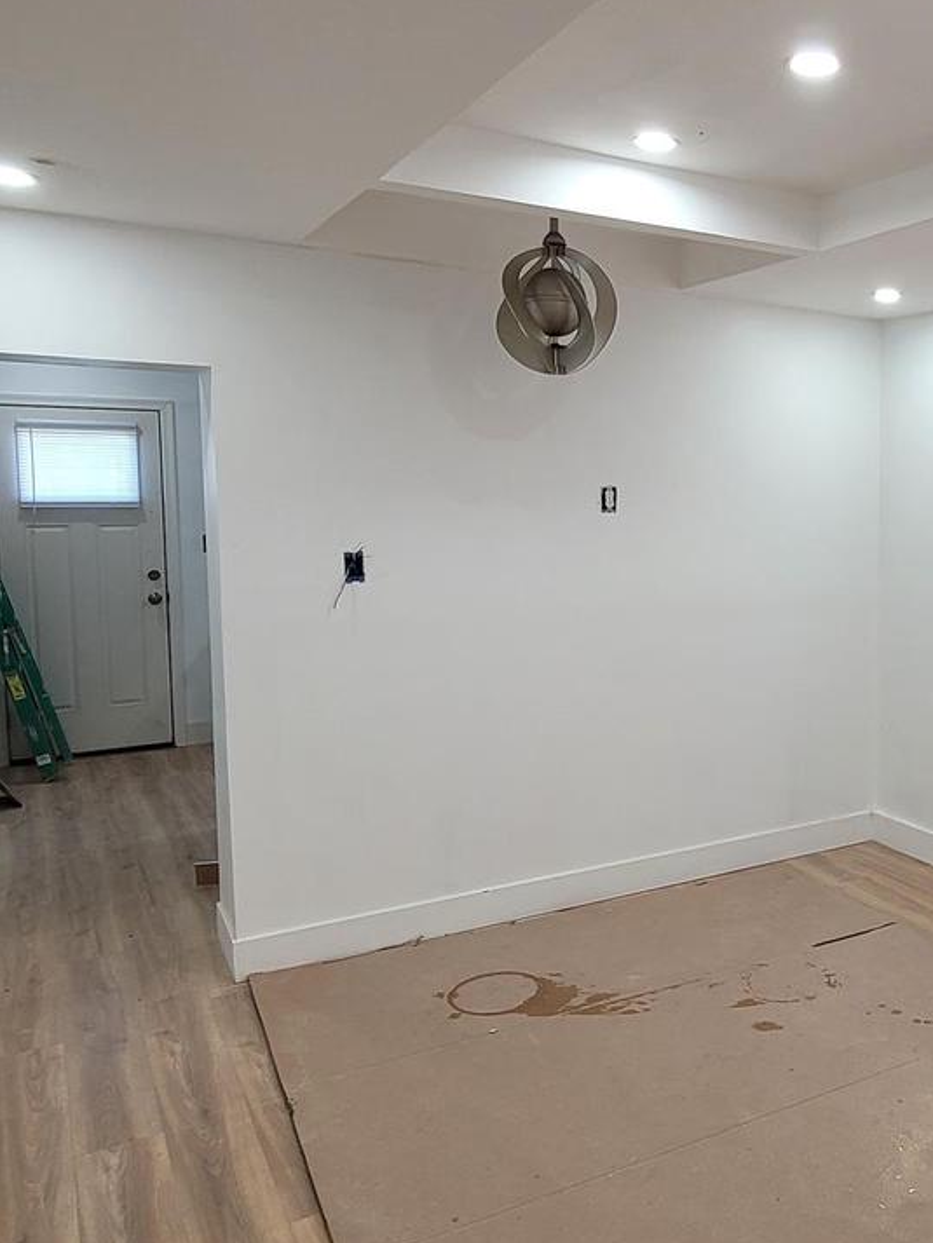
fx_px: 1006
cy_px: 594
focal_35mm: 28
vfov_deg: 63.4
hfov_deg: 45.9
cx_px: 807
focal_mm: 2.2
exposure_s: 1/60
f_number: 2.2
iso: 125
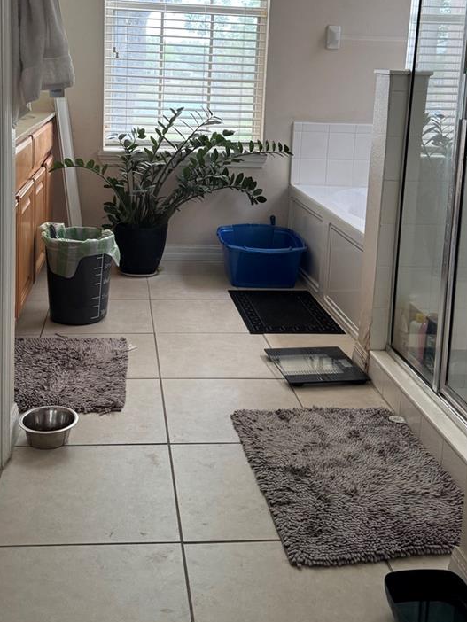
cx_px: 198
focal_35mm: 41
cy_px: 175
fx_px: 737
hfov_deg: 35.1
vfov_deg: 44.6
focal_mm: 6.76
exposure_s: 1/120
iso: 200
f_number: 1.78
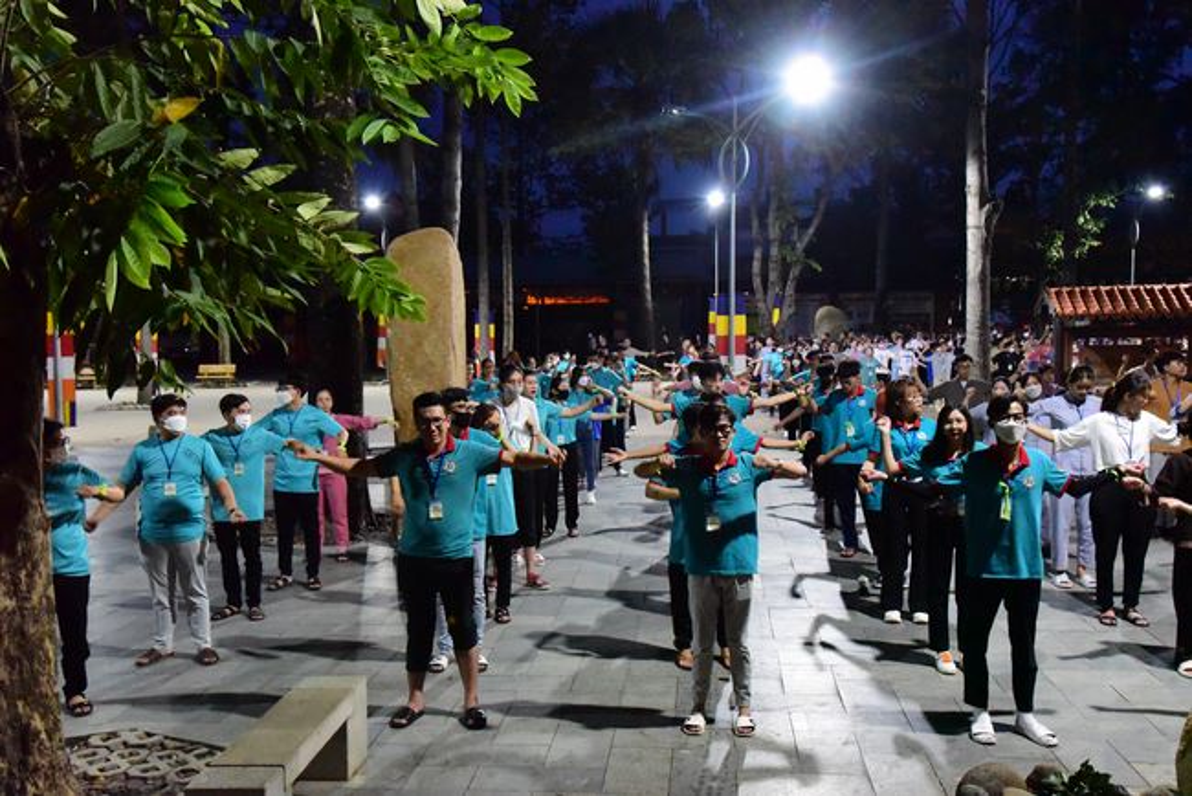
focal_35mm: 38
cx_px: 596
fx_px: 1259
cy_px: 398
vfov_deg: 35.1
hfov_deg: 50.7
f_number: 6.3
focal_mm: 38
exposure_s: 1/125
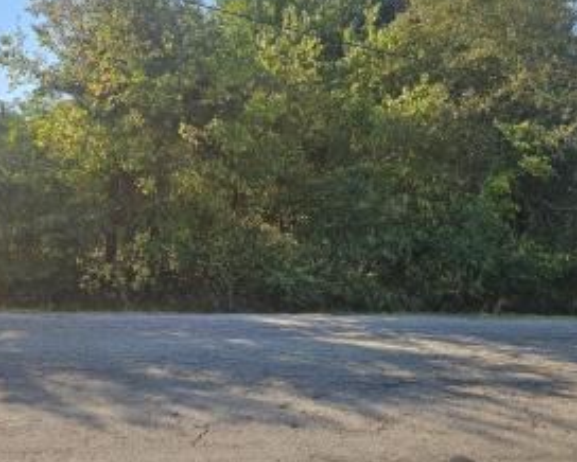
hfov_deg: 54.2
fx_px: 564
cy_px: 206
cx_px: 297
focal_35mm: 33
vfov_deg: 44.5
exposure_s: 1/950
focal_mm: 5.4
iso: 25
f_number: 1.8
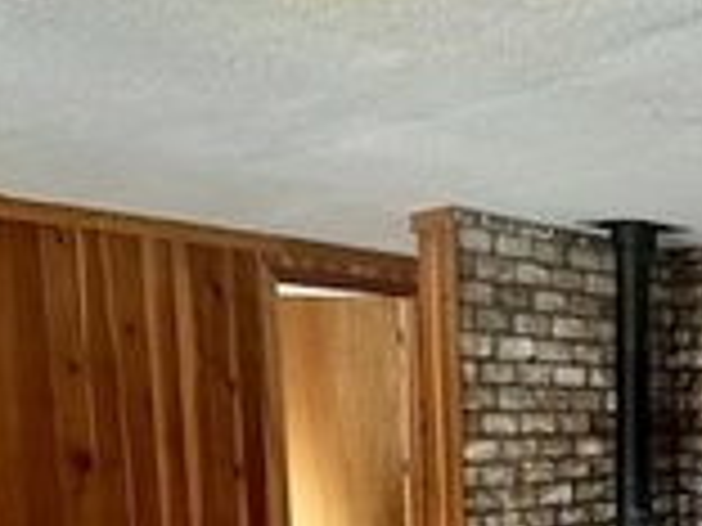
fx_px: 933
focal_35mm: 46
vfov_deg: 29.4
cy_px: 530
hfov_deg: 37.0
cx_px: 702
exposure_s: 1/60
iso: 250
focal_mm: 2.22
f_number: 2.2
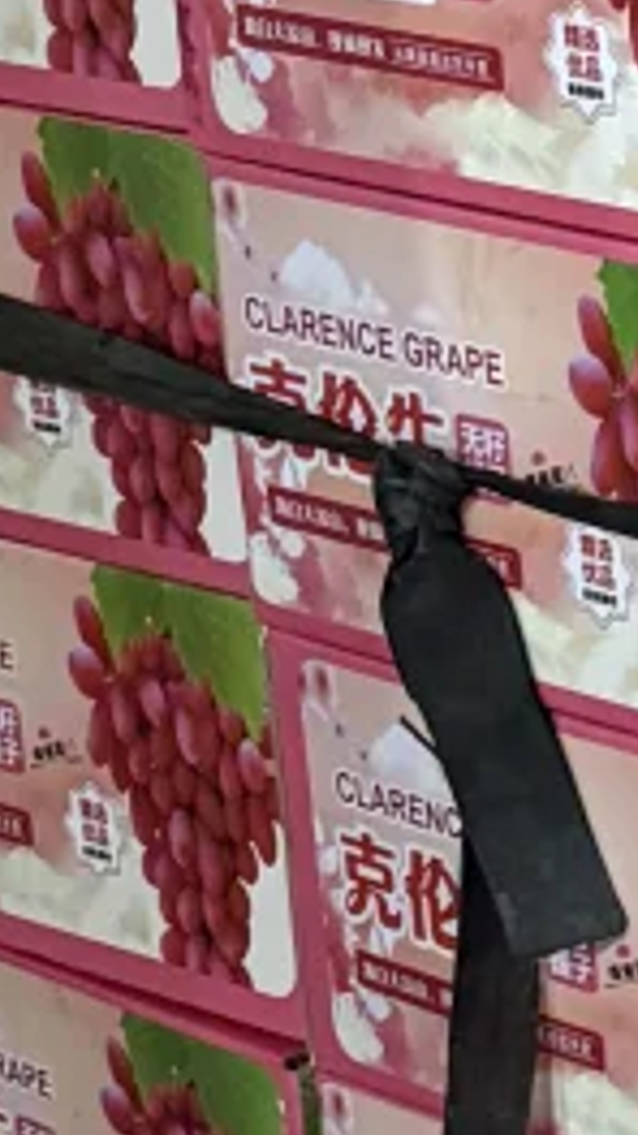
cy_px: 669
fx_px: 4299
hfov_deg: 7.0
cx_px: 2315
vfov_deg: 15.0
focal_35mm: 143
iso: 640
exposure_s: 1/33
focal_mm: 6.76
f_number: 1.78
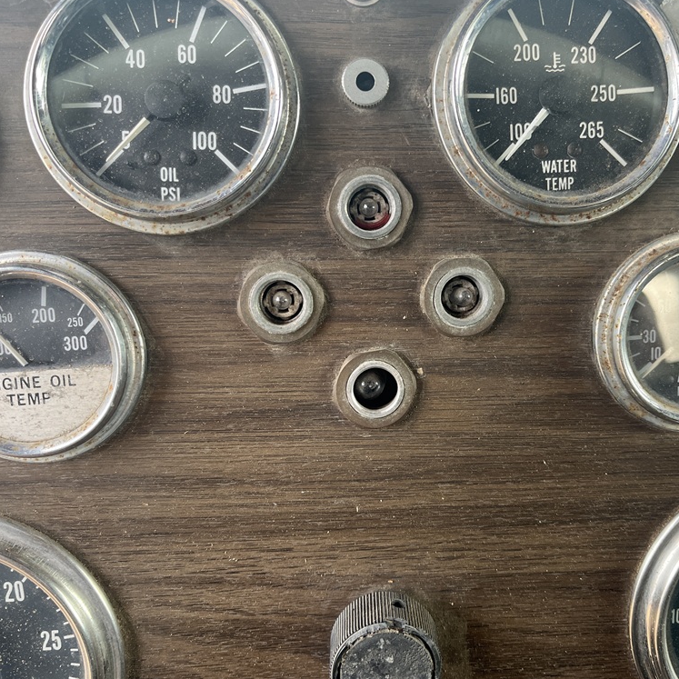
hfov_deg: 52.1
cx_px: 411
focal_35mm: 31
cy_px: 337
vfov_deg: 52.5
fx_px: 688
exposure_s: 1/120
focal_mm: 5.1
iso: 125
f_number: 1.6
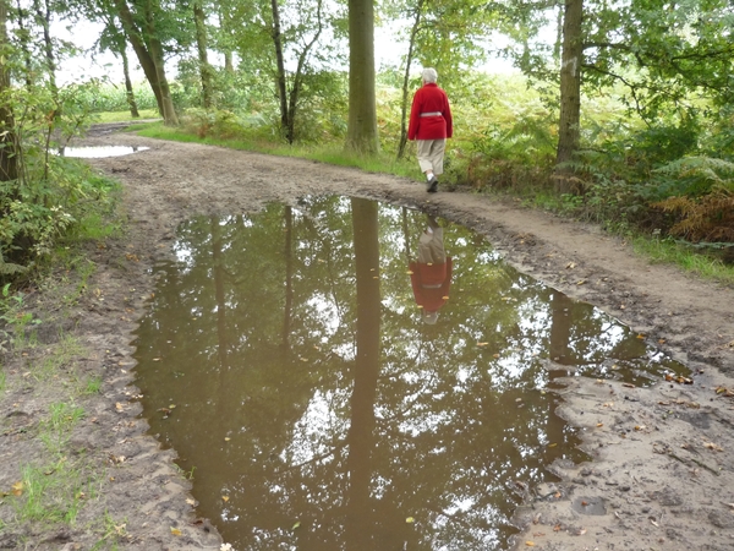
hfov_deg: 55.4
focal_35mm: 33
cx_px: 367
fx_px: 700
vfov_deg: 42.9
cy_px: 276
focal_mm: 5.5
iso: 200
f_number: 2.8
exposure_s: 1/30
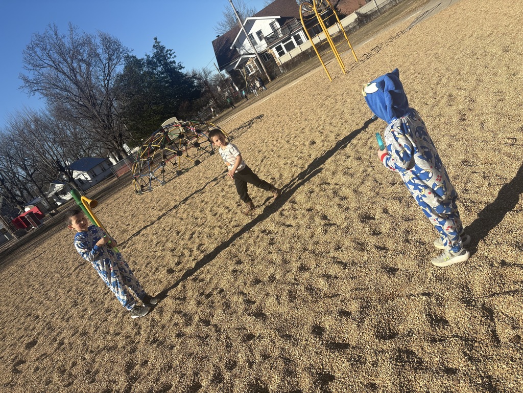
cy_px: 196
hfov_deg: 67.3
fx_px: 393
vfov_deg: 53.1
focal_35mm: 26
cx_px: 262
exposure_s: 1/3623
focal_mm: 5.96
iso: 50
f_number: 1.6
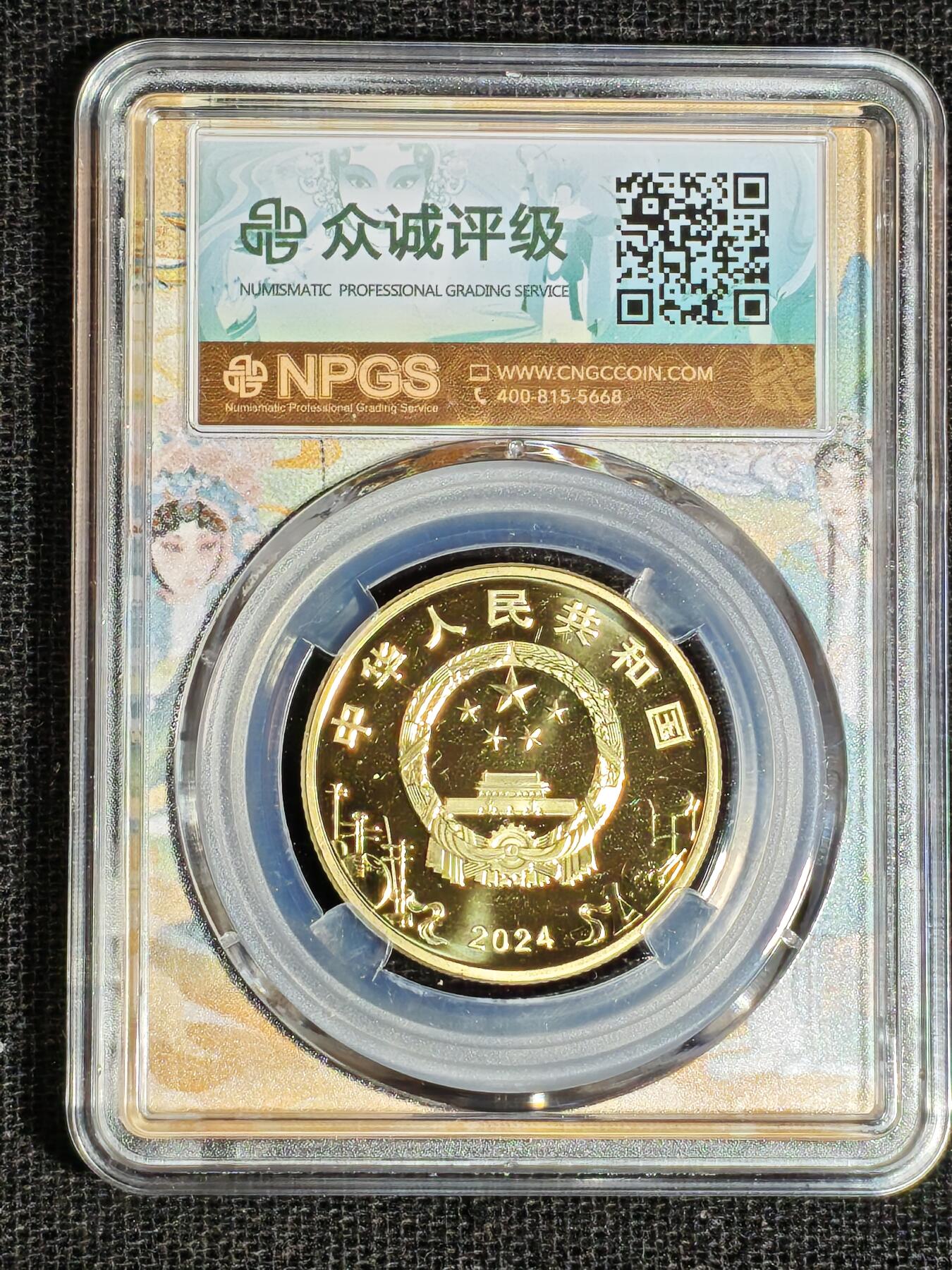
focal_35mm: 119
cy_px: 635
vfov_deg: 16.6
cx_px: 476
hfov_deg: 12.5
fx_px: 4364
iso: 50
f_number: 1.5
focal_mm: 4.94
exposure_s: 1/354
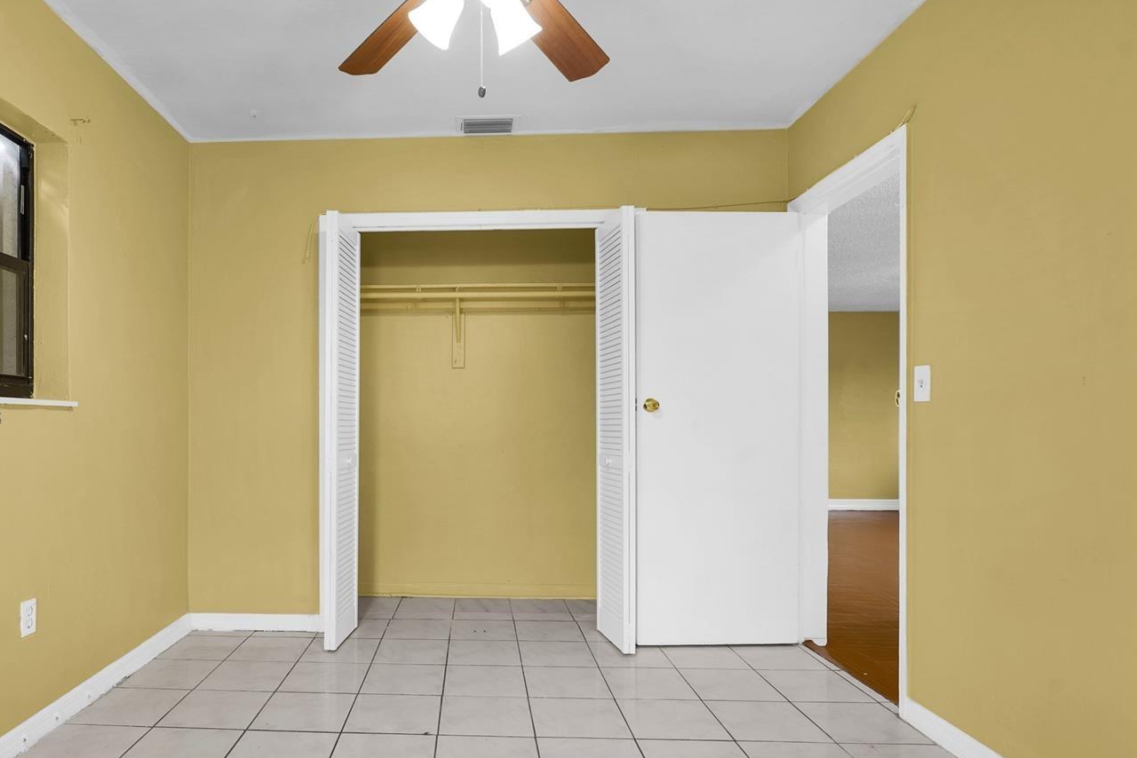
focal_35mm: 20
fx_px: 632
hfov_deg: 82.6
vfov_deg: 61.8
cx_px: 434
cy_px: 419
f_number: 8
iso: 200
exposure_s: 1/25
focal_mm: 16
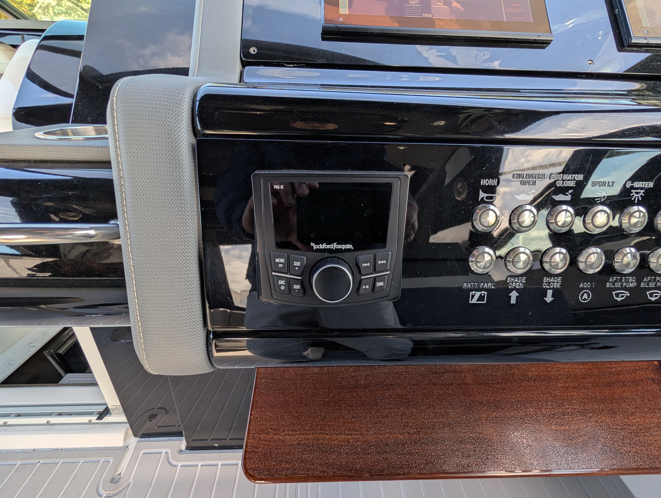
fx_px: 229
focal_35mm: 12
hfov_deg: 110.5
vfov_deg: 94.6
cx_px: 330
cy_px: 249
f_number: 1.7
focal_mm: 2.02
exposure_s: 1/284
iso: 49
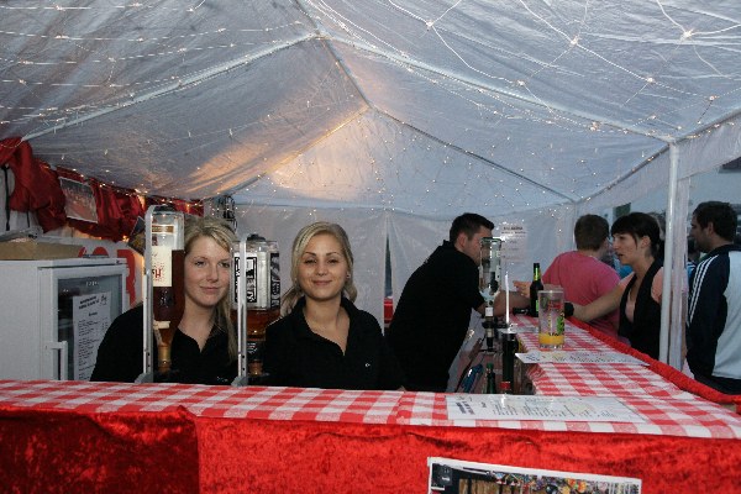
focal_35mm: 36
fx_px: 741
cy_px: 247
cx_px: 370
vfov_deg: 36.9
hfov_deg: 53.1
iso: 1600
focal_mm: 24
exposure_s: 1/100
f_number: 5.6
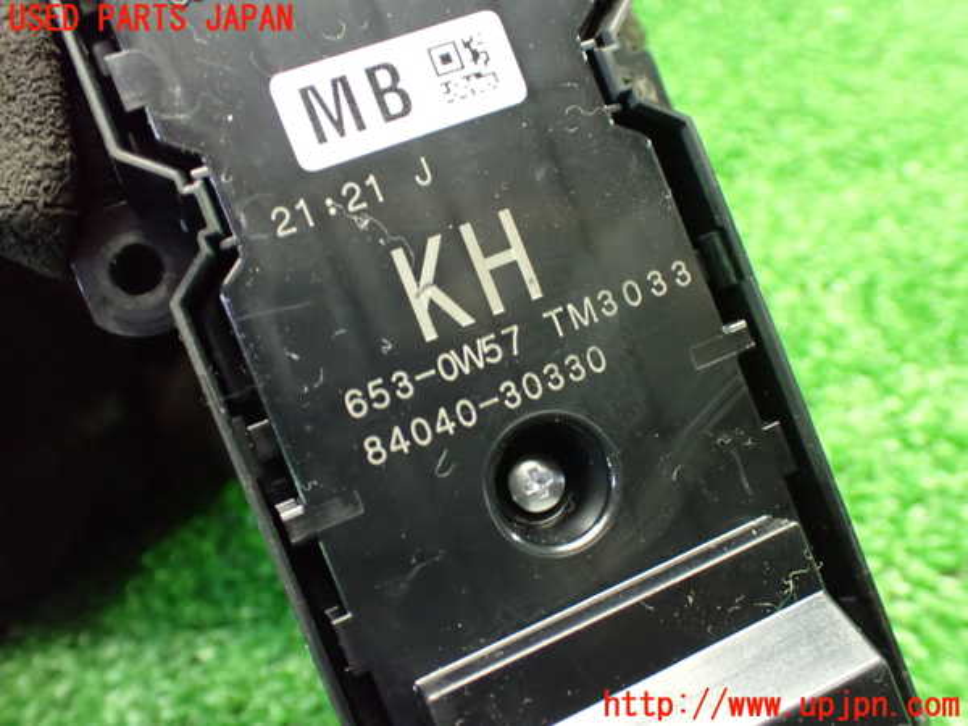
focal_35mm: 38
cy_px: 363
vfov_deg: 37.7
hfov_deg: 49.0
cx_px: 484
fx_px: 1063
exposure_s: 1/40
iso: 1250
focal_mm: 6.83
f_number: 2.7
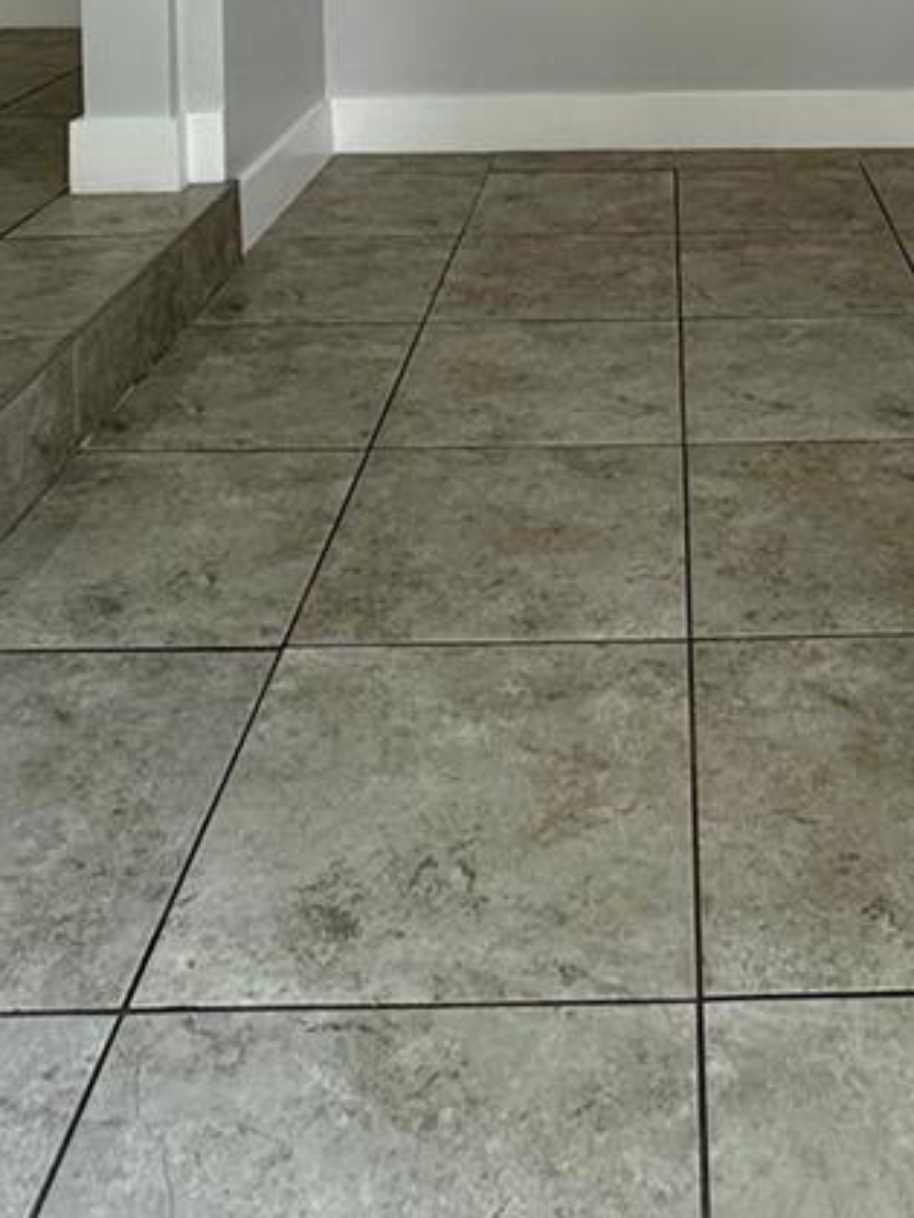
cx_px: 699
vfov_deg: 38.2
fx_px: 1408
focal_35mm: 40
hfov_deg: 35.1
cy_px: -145
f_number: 2.2
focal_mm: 2.22
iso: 100
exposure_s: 1/120
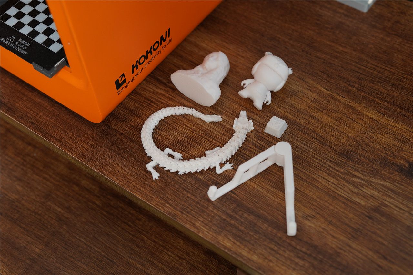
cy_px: 138
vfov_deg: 27.0
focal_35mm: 50
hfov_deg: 39.6
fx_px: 573
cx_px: 206
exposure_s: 1/25
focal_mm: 50
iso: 800
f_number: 3.5
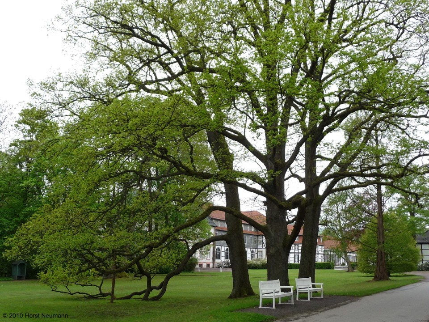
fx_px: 471
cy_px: 161
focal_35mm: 38
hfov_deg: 49.0
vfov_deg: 37.7
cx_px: 214
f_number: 3.3
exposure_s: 1/125
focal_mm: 4.7
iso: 100
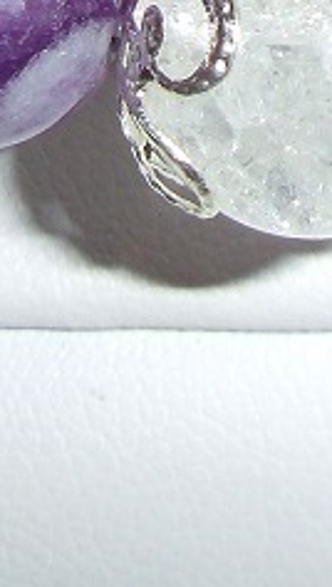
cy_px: -320
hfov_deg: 8.2
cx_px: 228
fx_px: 2307
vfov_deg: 13.6
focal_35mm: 148
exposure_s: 1/45
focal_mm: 5.1
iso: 64
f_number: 3.9
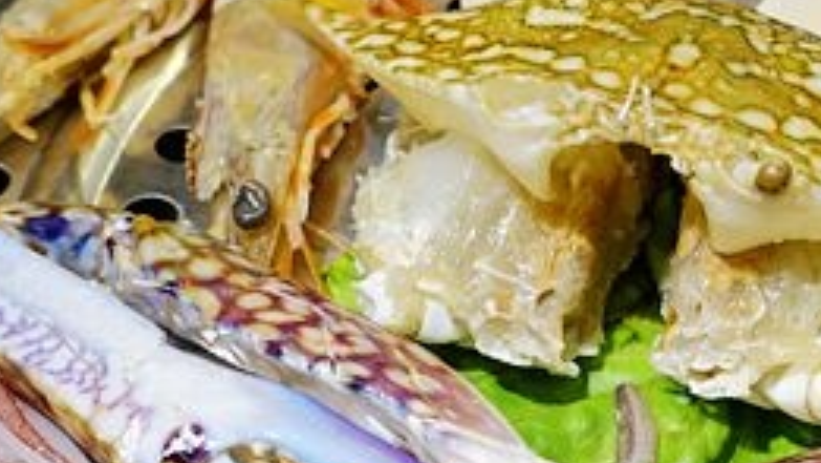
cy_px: 332
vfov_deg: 12.2
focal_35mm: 99
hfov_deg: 21.3
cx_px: 673
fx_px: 2156
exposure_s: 1/40
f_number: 2.8
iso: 160
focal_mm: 13.92
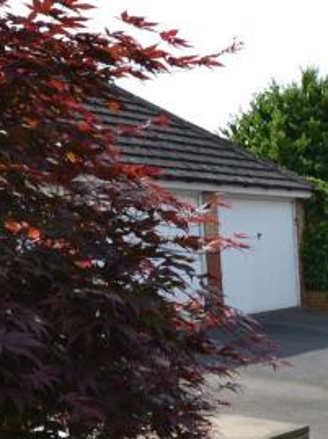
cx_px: 516
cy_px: 317
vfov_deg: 34.4
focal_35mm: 55
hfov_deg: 21.4
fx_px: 697
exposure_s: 1/200
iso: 100
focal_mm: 10
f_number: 7.1
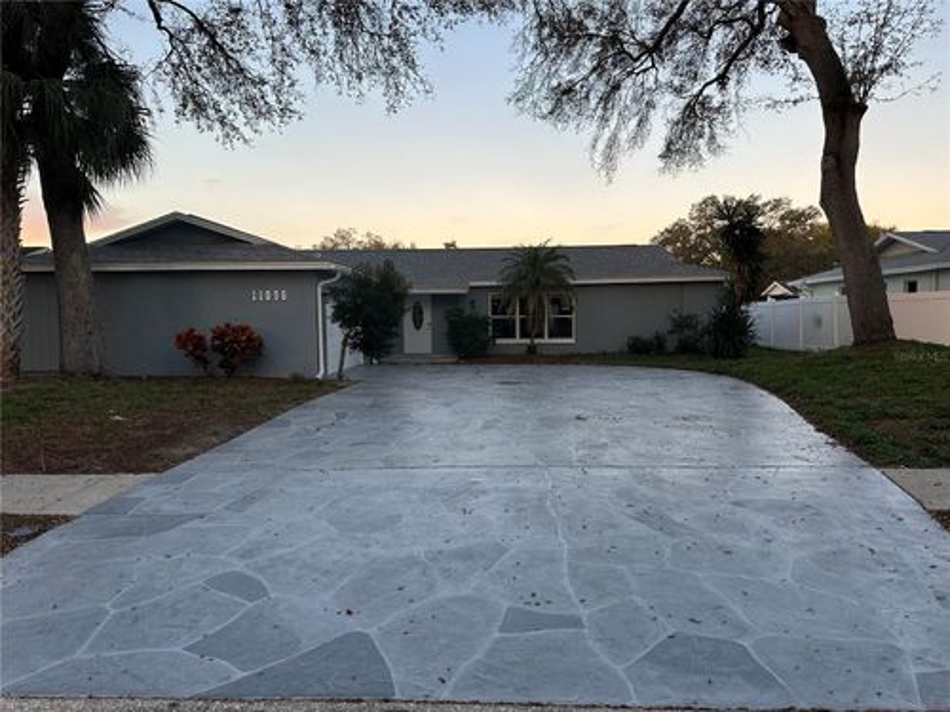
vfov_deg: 56.8
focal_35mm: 24
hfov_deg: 71.6
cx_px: 475
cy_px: 356
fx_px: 659
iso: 64
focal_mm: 6.86
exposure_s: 1/121
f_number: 1.78
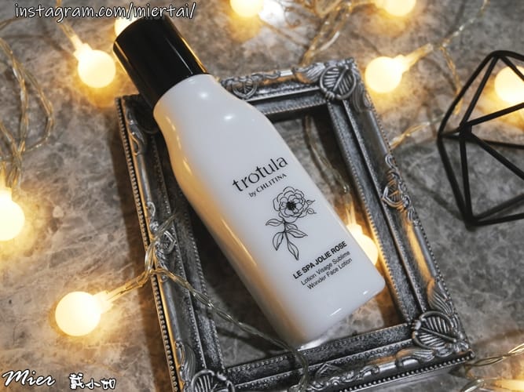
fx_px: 605
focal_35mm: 40
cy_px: 196
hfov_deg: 46.8
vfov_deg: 35.9
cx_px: 262
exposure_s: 1/60
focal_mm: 20
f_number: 4.6
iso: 640
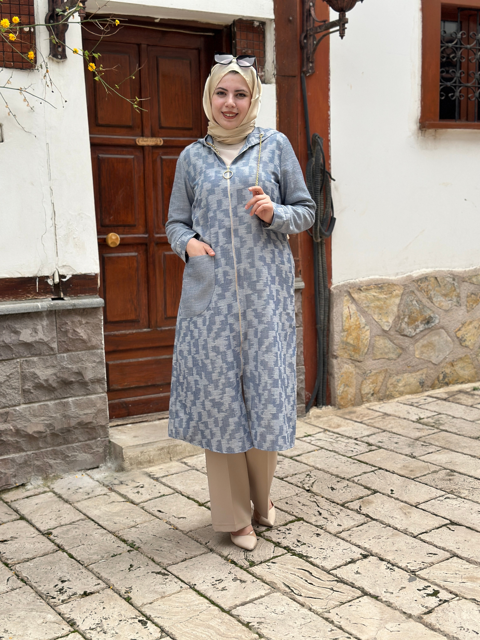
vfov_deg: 39.7
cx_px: 240
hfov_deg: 30.3
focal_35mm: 48
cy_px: 320
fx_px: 887
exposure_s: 1/1376
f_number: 1.78
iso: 80
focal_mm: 6.86
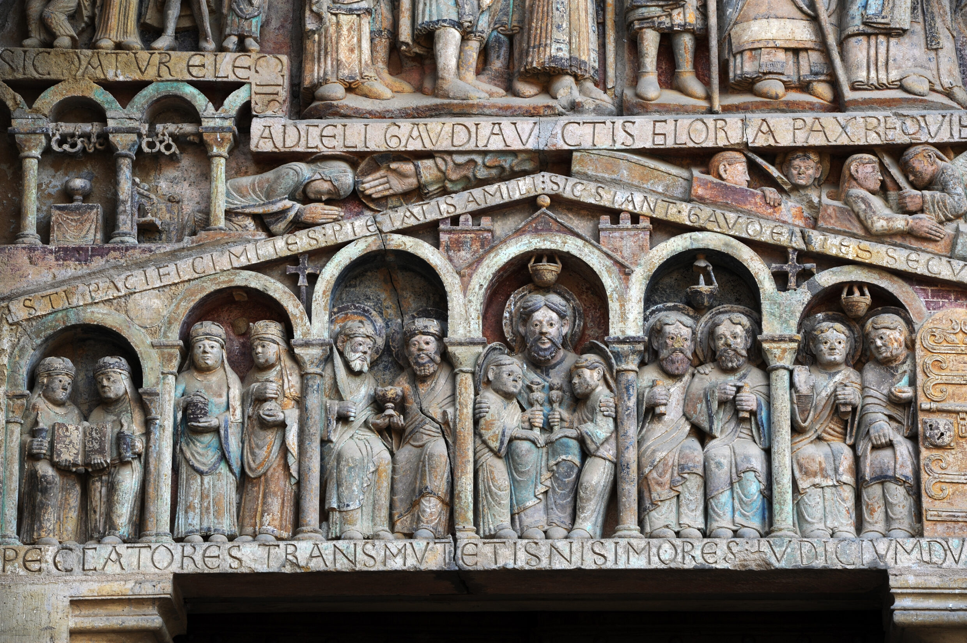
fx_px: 4429
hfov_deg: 12.5
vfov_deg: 8.3
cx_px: 484
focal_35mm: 165
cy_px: 322
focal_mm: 165
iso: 200
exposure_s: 1/60
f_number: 8
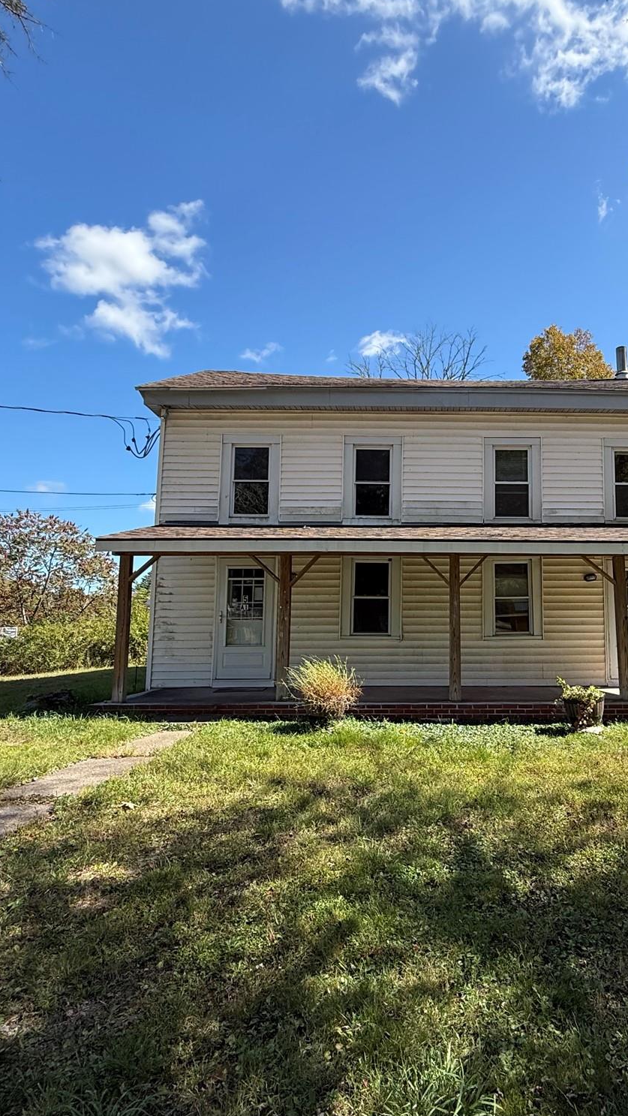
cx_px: 442
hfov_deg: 52.1
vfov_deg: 83.8
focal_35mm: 21
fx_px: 621
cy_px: 558
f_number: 2.2
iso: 50
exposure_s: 1/658
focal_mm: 2.22
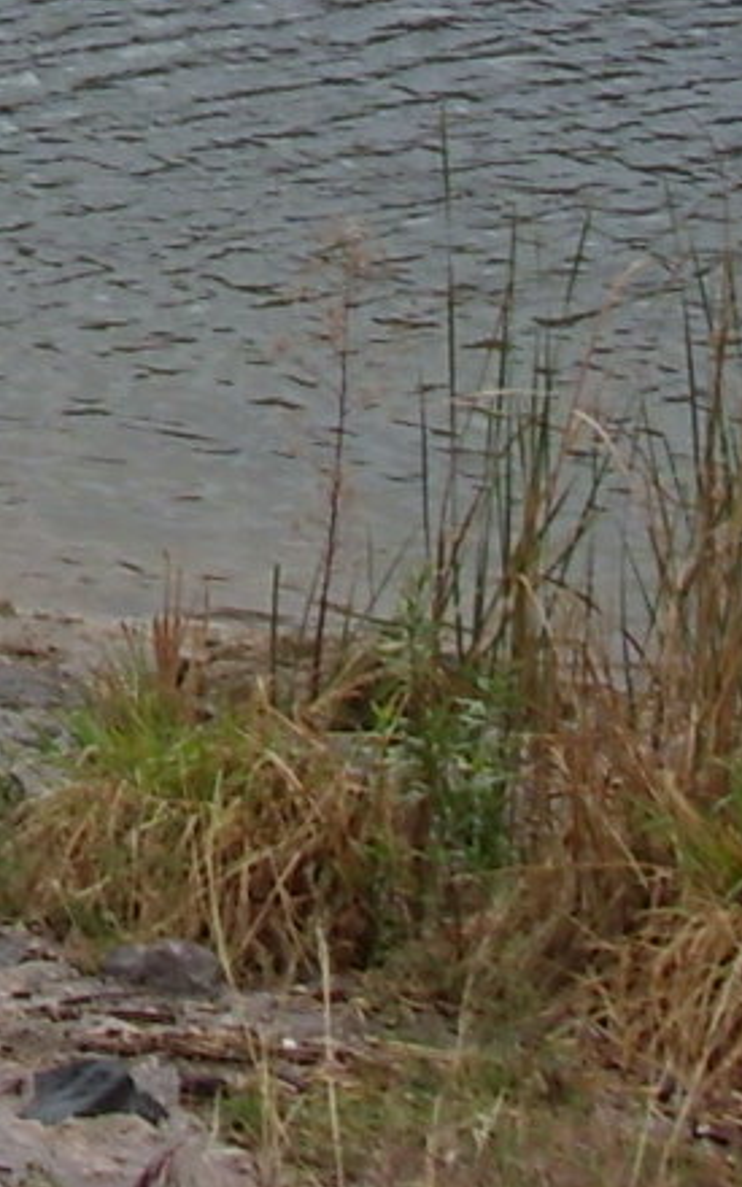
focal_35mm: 287
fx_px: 9286
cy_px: -915
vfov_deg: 7.1
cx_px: -1341
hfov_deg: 4.4
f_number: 2.9
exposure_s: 1/309
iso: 50
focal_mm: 7.6
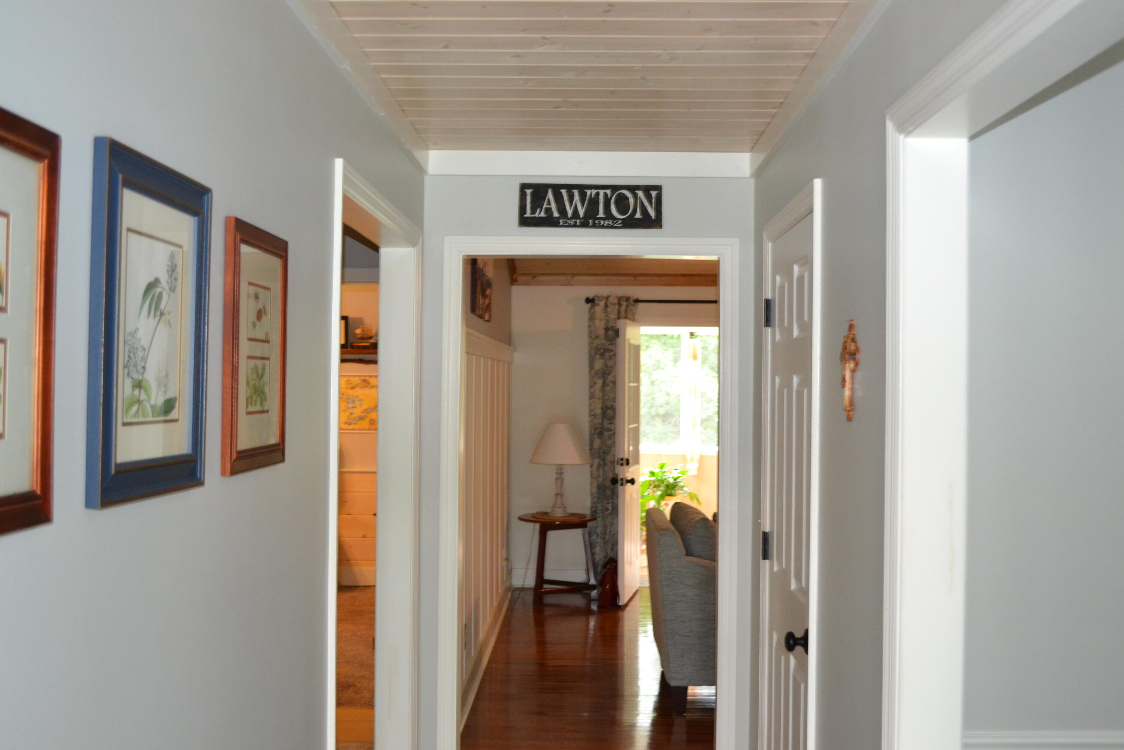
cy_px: 375
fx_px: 1124
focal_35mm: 36
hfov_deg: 53.1
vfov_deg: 36.9
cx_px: 562
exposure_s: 1/60
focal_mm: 24
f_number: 4
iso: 1600
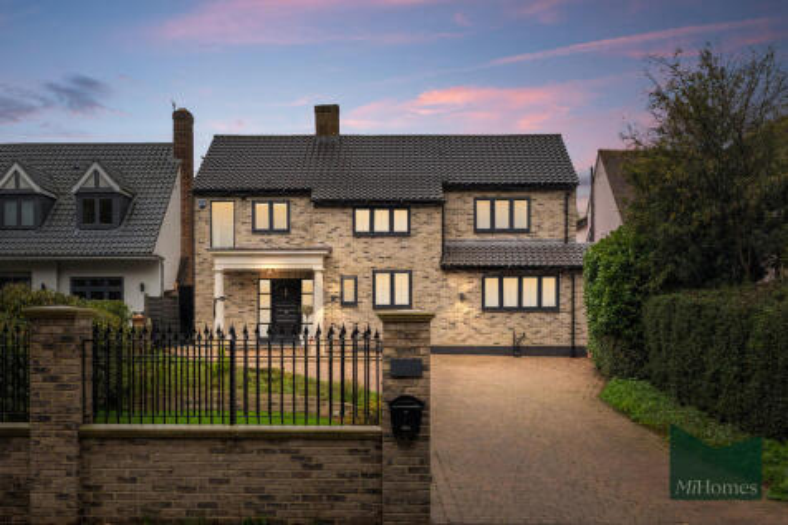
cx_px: 394
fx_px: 810
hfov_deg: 51.9
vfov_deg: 35.9
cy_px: 262
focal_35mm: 37
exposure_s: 1/500
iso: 500
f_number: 7.1
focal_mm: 25
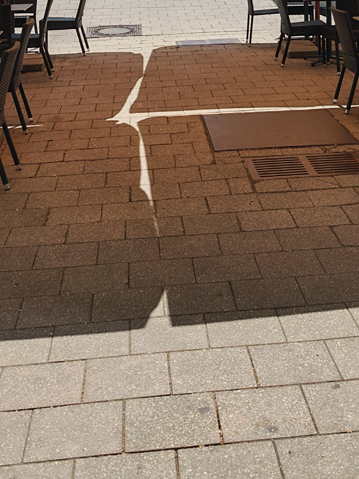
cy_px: -40
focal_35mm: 59
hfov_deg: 24.6
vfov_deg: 29.6
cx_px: 264
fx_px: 816
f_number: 2
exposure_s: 1/9100
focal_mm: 6.83
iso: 100
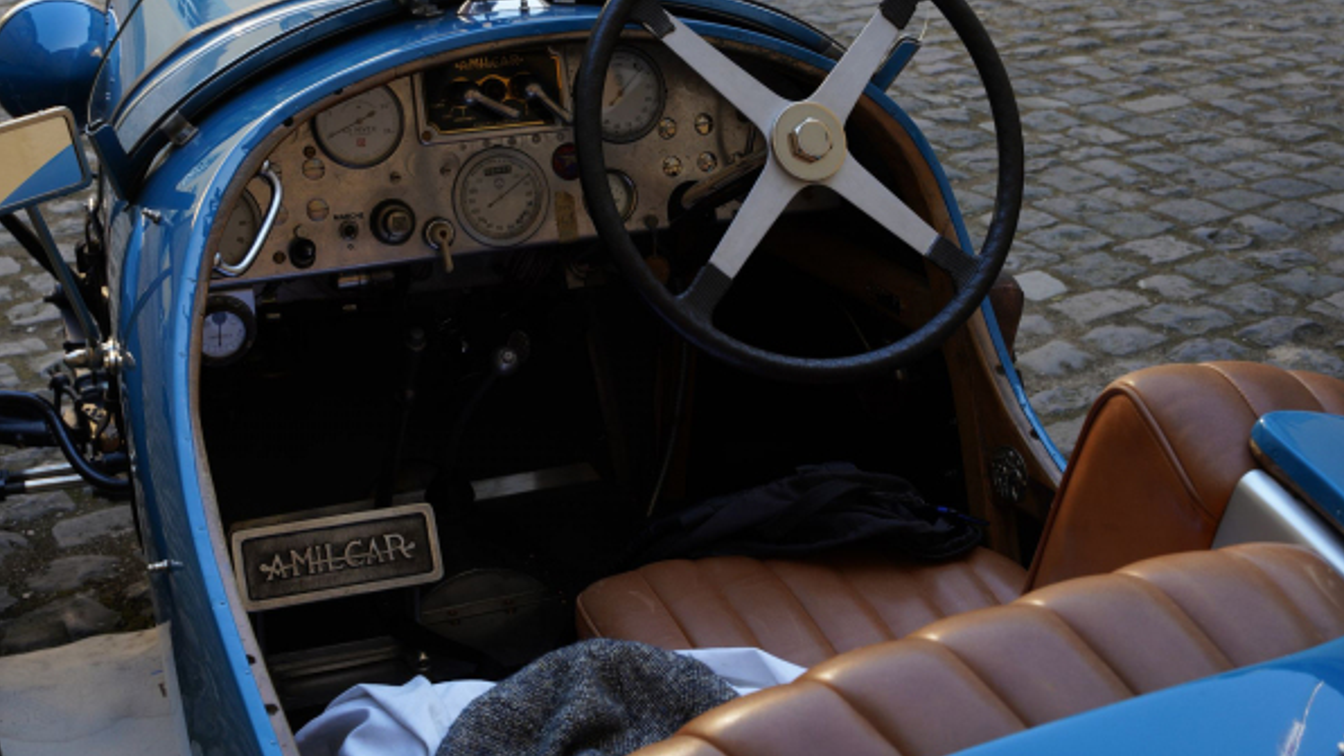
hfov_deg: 36.0
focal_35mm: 58
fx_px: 2067
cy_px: 323
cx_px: 674
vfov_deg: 20.7
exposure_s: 1/40
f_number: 14
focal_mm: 55
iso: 640
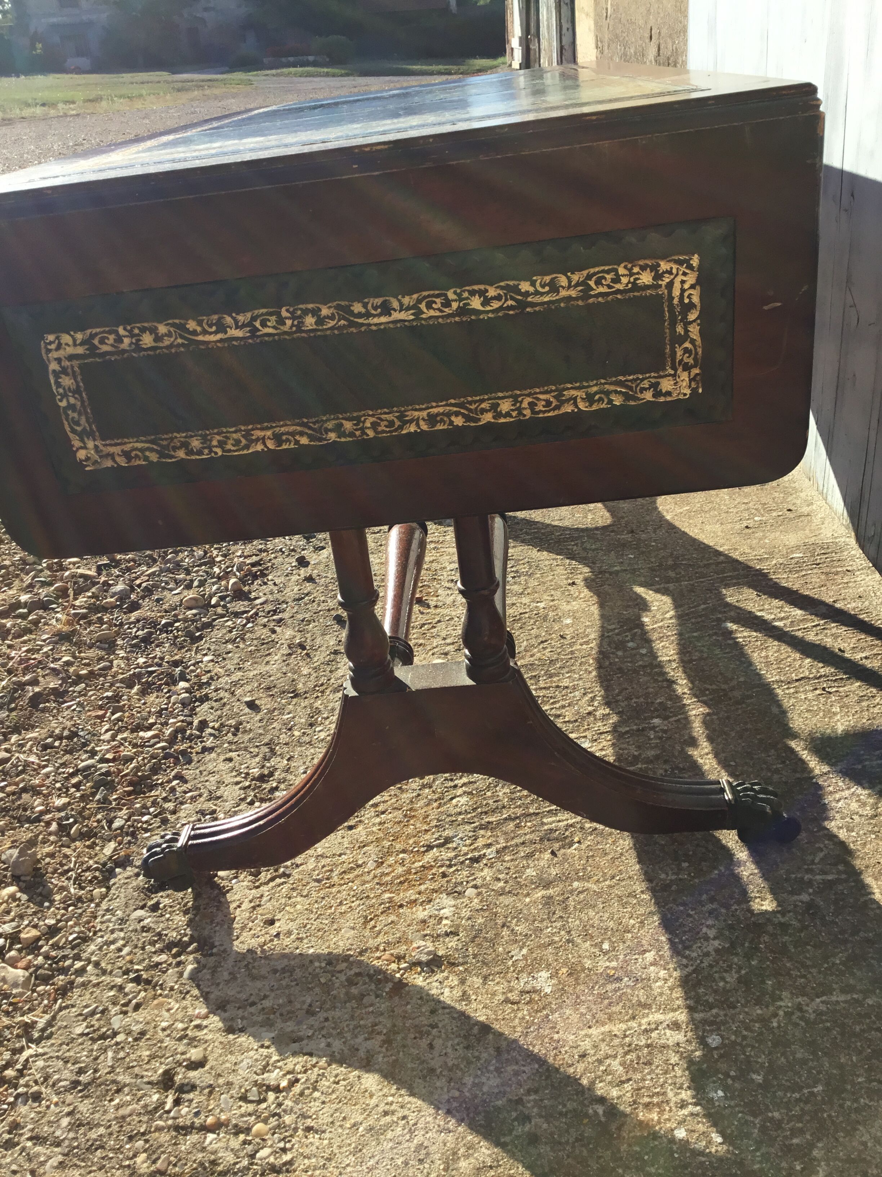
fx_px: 1053
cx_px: 441
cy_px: 588
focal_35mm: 31
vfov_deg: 58.4
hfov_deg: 45.4
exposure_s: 1/702
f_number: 2.4
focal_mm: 3.3
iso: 25
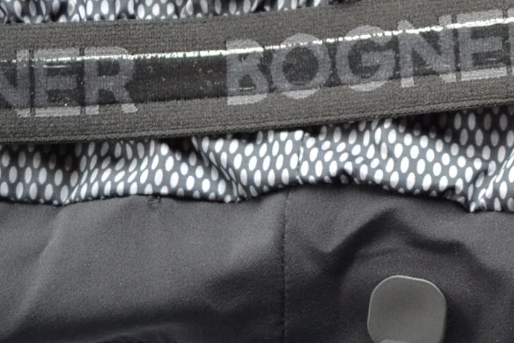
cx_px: 601
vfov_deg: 12.8
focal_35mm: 105
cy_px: -40
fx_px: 1499
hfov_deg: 18.5
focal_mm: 22
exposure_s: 1/60
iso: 1250
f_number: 3.8
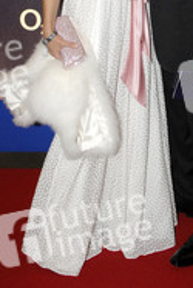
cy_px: 0
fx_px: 618
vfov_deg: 25.0
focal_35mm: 77
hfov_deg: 17.7
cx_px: 119
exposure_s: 1/125
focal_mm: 24
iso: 500
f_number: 6.3
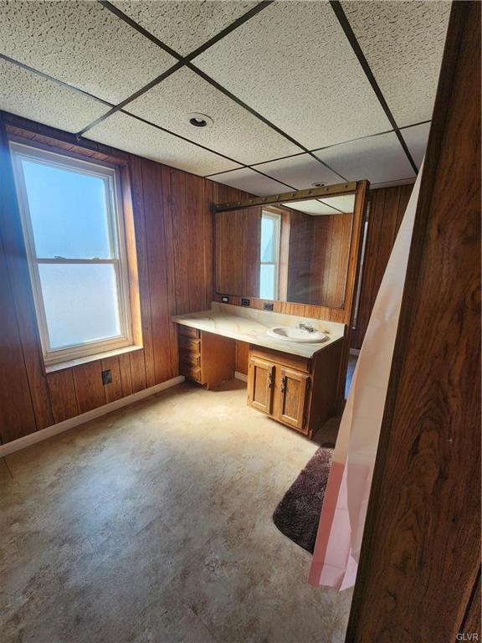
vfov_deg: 106.2
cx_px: 241
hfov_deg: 89.9
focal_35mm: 13
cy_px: 322
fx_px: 241
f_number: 2.2
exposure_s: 1/120
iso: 80
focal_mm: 2.2
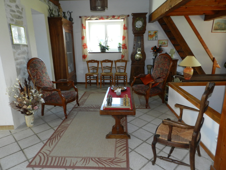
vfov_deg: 58.9
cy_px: 85
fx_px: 150
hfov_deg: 73.9
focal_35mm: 23
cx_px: 113
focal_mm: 4
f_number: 3.4
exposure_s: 1/30
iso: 200
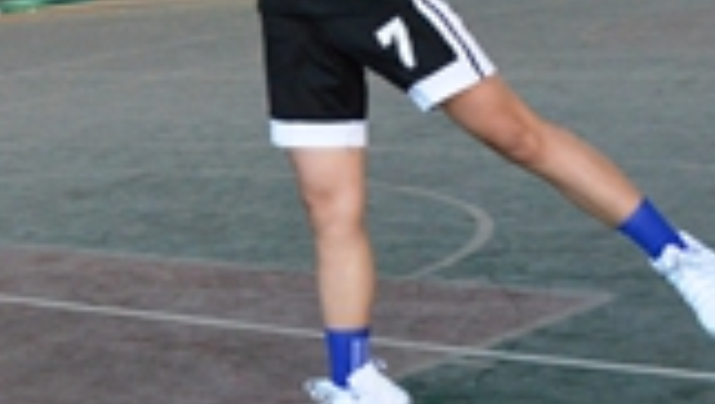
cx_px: -413
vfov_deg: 10.0
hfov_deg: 16.4
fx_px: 2221
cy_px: -264
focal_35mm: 117
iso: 1600
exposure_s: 1/320
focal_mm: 20
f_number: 7.1
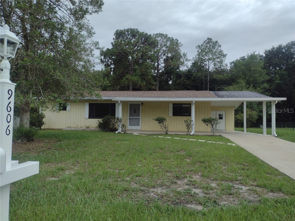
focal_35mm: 27
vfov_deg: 51.4
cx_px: 148
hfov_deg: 65.3
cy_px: 110
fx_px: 230
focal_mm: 4.71
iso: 100
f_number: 1.7
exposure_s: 1/1722
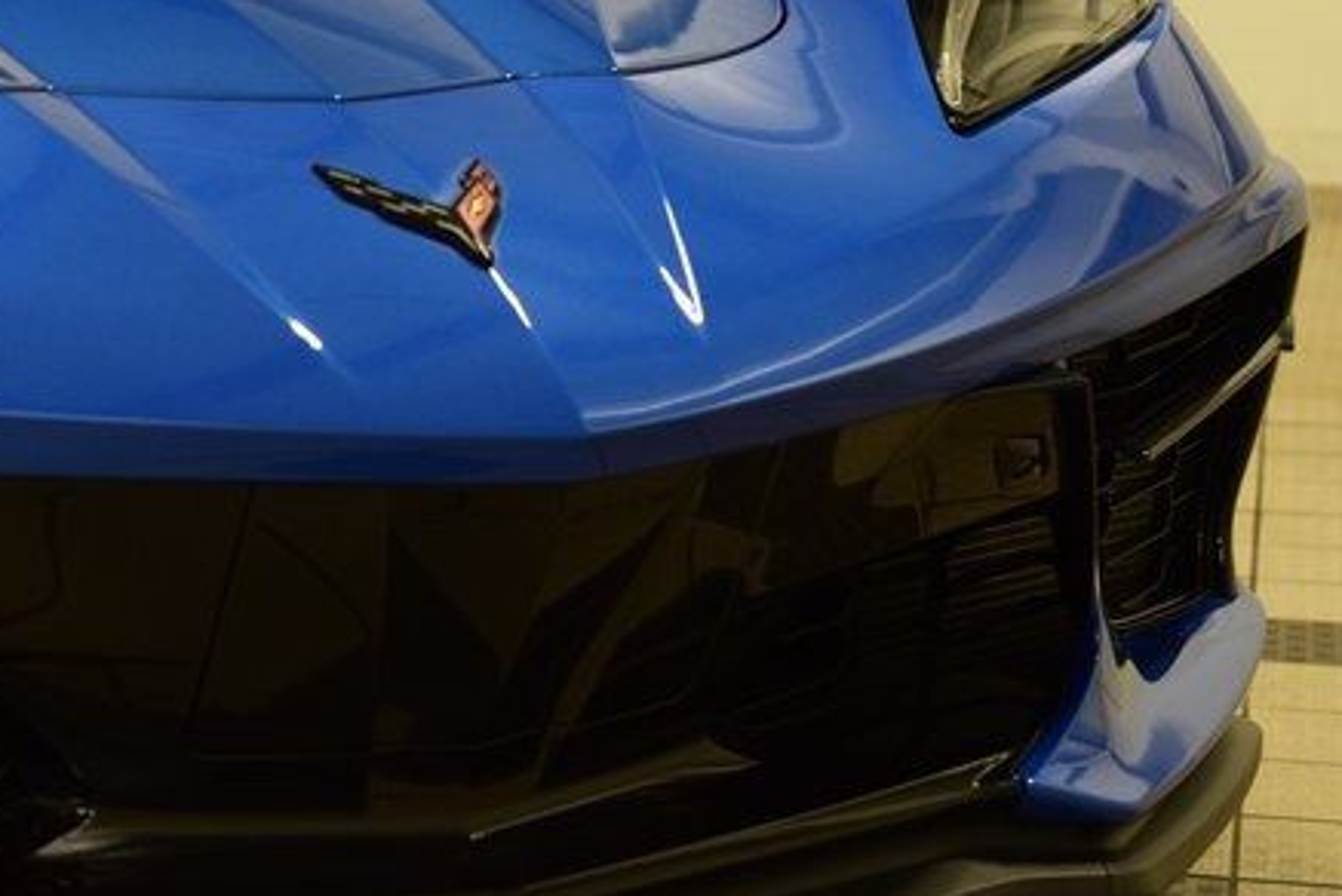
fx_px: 4588
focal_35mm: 123
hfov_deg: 16.6
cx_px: 421
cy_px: 382
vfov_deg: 11.2
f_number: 4.5
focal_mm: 56
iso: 1600
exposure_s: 1/125
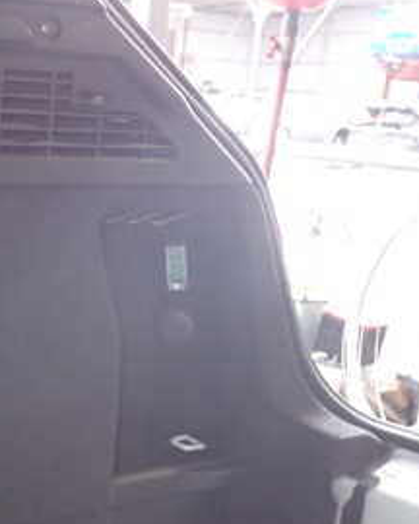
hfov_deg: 22.4
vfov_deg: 29.0
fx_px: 1008
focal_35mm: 65
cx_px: -25
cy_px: 334
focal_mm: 5.4
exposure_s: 1/30
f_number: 2.3
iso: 500
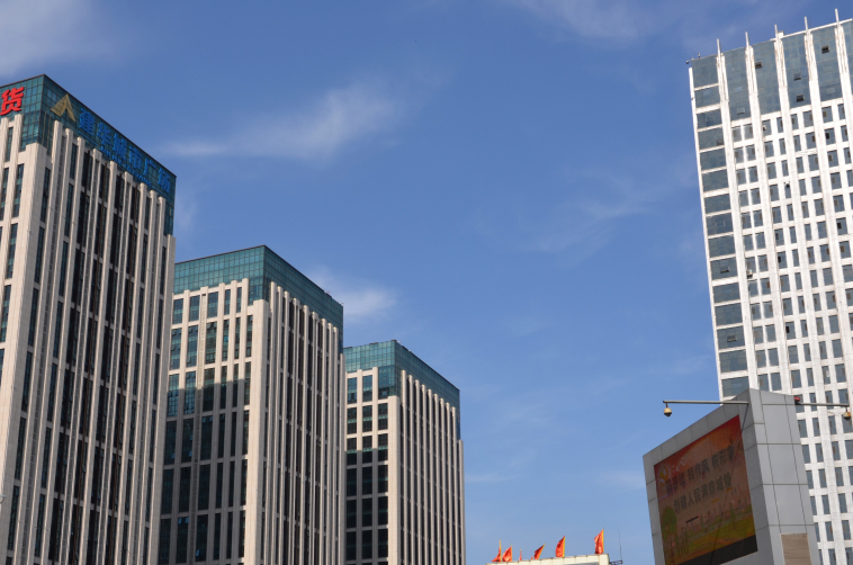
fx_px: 1198
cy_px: 375
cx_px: 392
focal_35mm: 51
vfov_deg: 26.4
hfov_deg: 39.2
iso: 100
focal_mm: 25
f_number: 9
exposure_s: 1/320
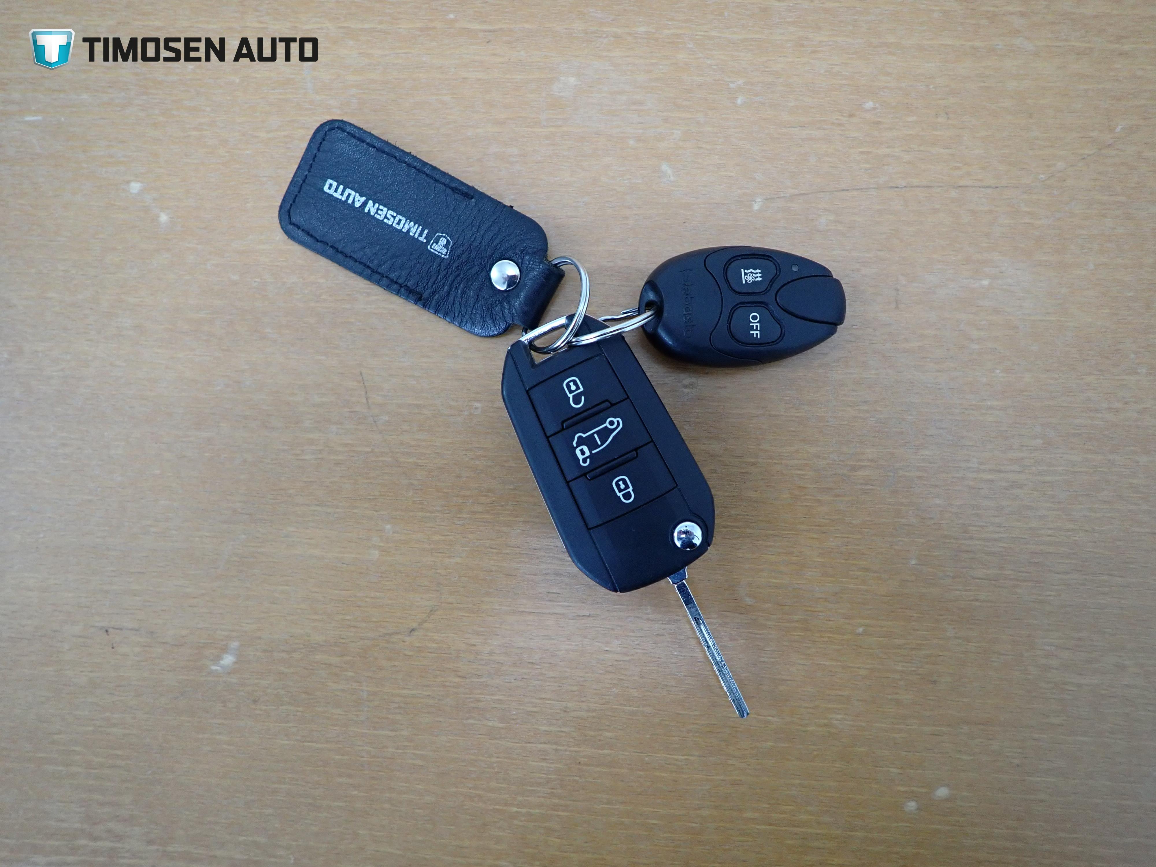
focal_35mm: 25
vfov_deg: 54.9
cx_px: 578
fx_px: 835
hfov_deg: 69.4
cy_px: 434
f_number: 2
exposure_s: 1/30
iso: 250
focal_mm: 4.5
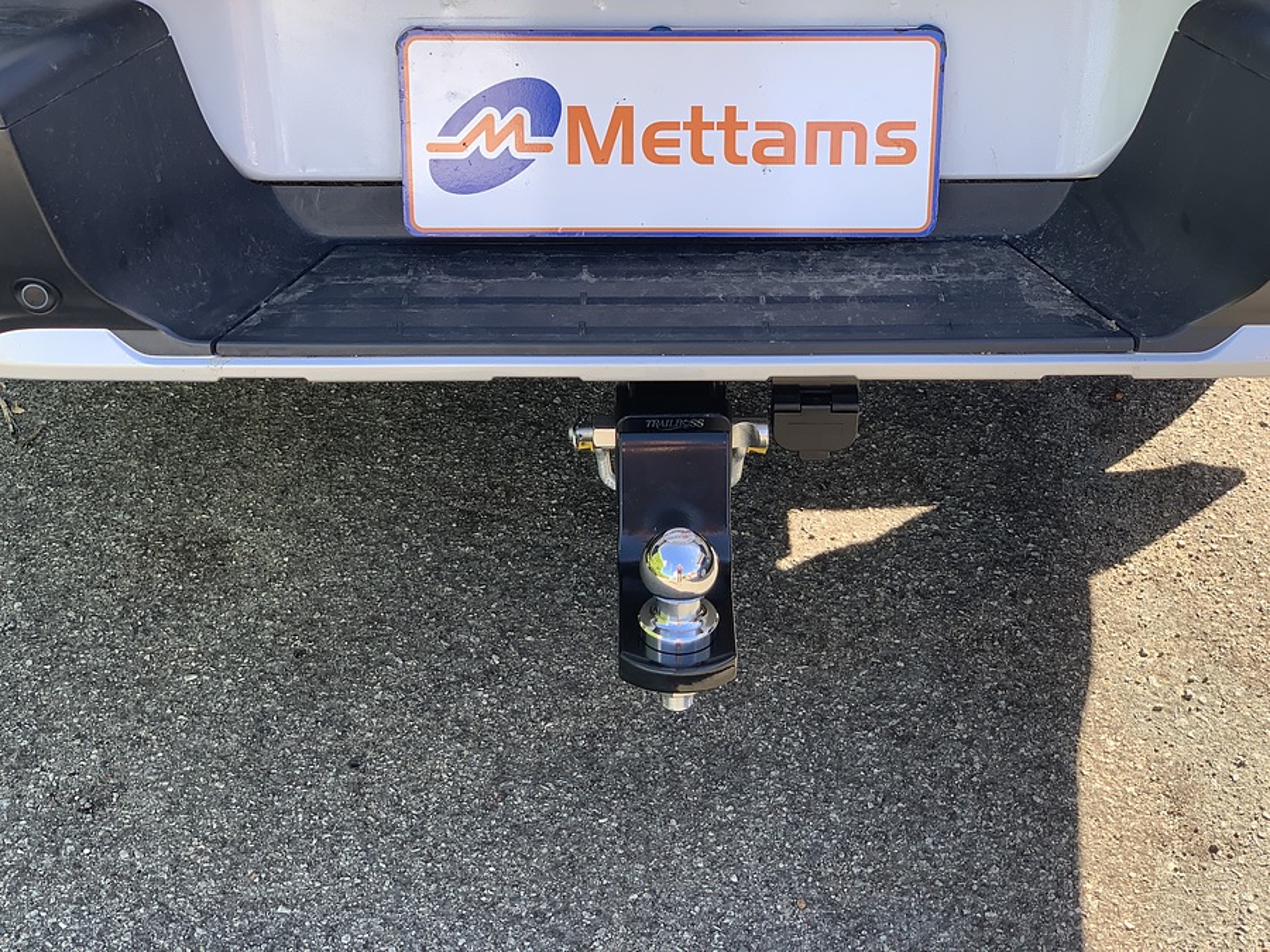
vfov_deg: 28.0
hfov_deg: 36.8
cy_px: 476
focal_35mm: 52
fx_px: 1908
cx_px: 635
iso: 16
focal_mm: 6
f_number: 2.4
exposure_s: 1/124
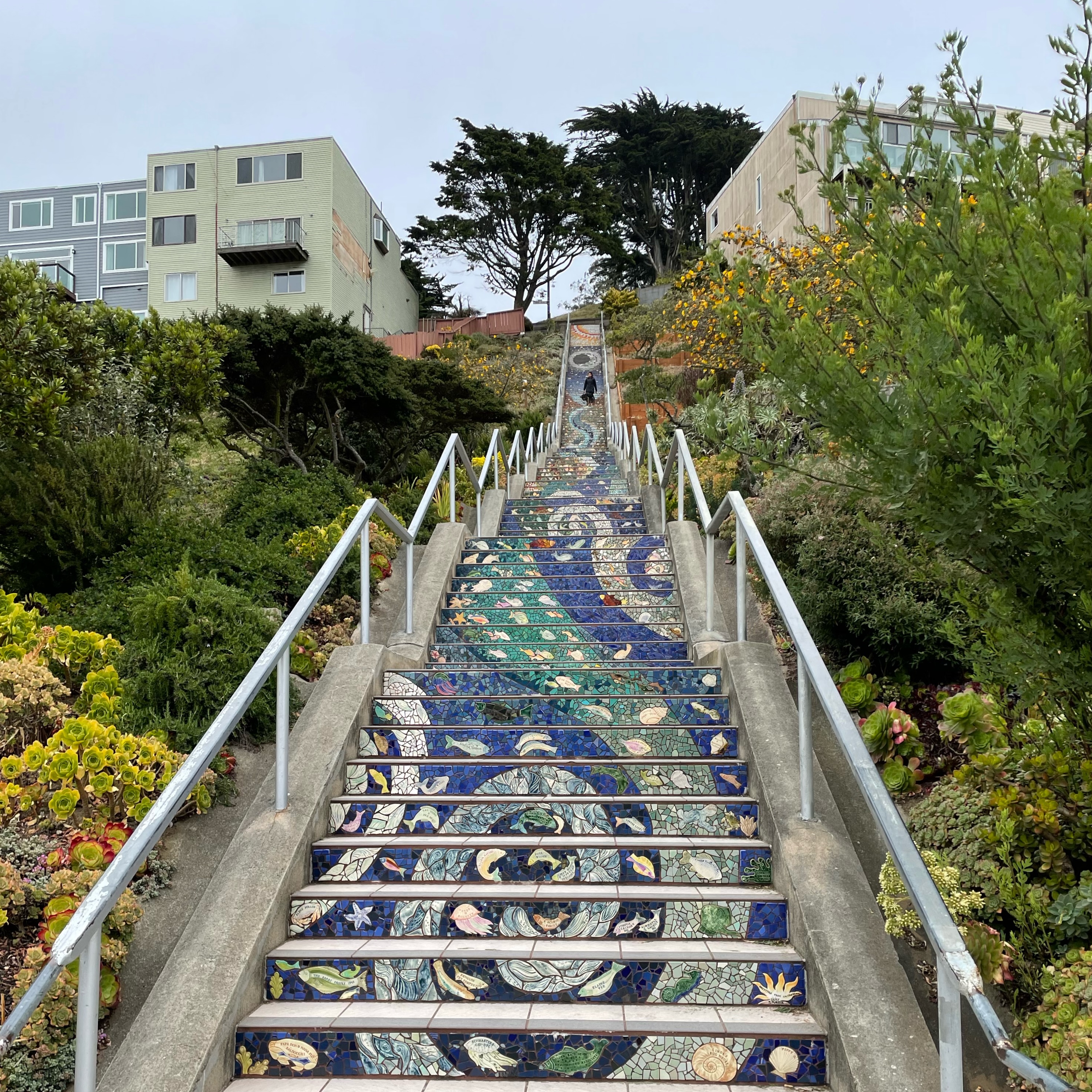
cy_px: 704
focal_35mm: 31
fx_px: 1106
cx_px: 542
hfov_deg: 52.5
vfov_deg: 51.8
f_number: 1.6
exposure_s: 1/473
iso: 32
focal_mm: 4.2
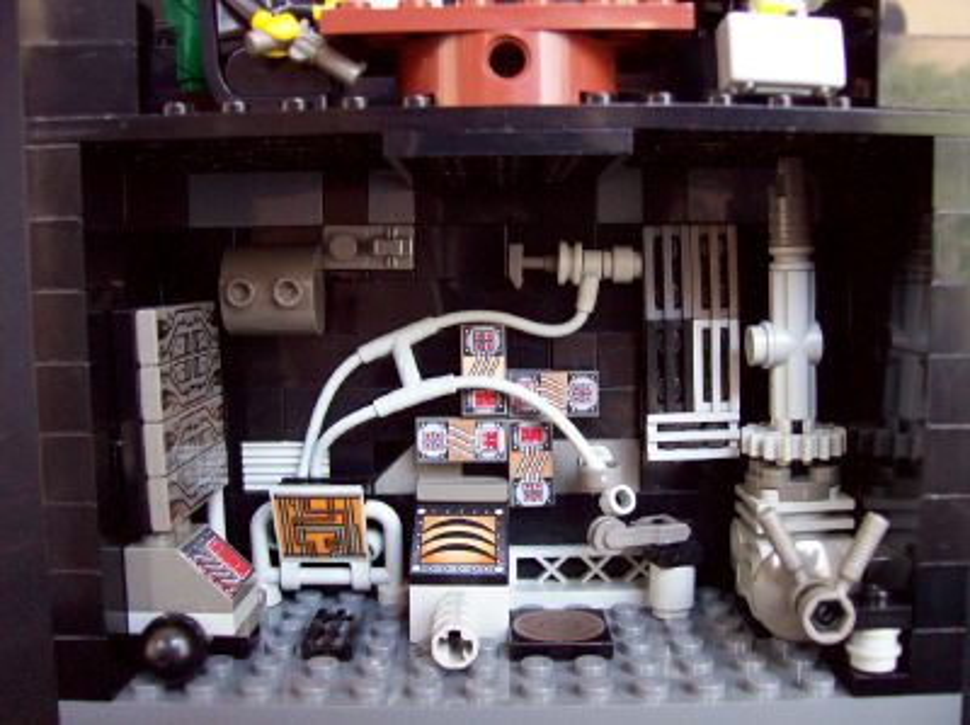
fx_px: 1008
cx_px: 485
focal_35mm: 36
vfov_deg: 39.6
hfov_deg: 51.4
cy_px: 362
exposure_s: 1/8.24
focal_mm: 6
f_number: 2.7
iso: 160
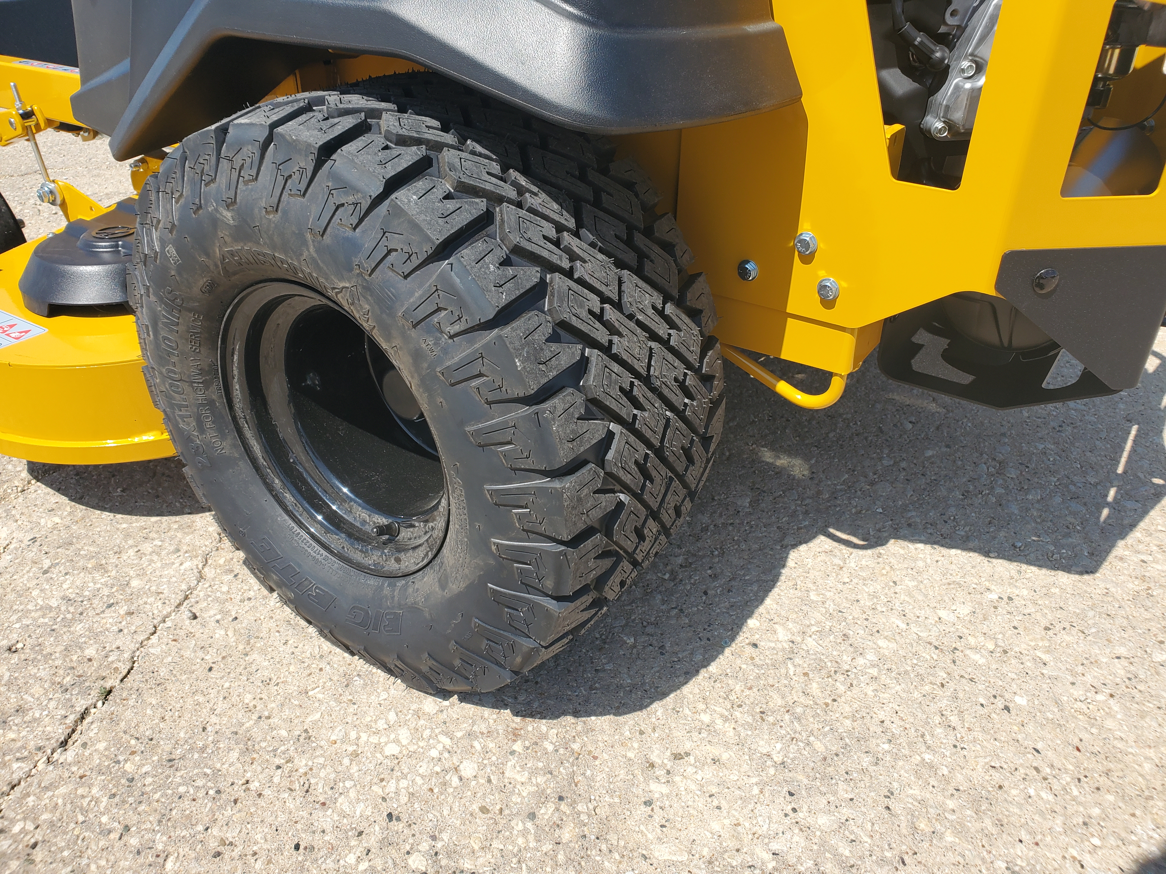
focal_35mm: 26
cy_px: 437
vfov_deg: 53.1
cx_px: 583
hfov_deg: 67.3
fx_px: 876
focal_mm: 4.3
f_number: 2.4
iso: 50
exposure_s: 1/1154
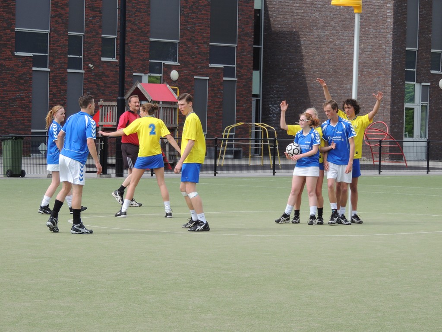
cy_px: 166
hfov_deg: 13.6
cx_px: 221
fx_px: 1851
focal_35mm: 145
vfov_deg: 10.2
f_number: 4.4
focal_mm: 25.8
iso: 140
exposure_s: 1/500
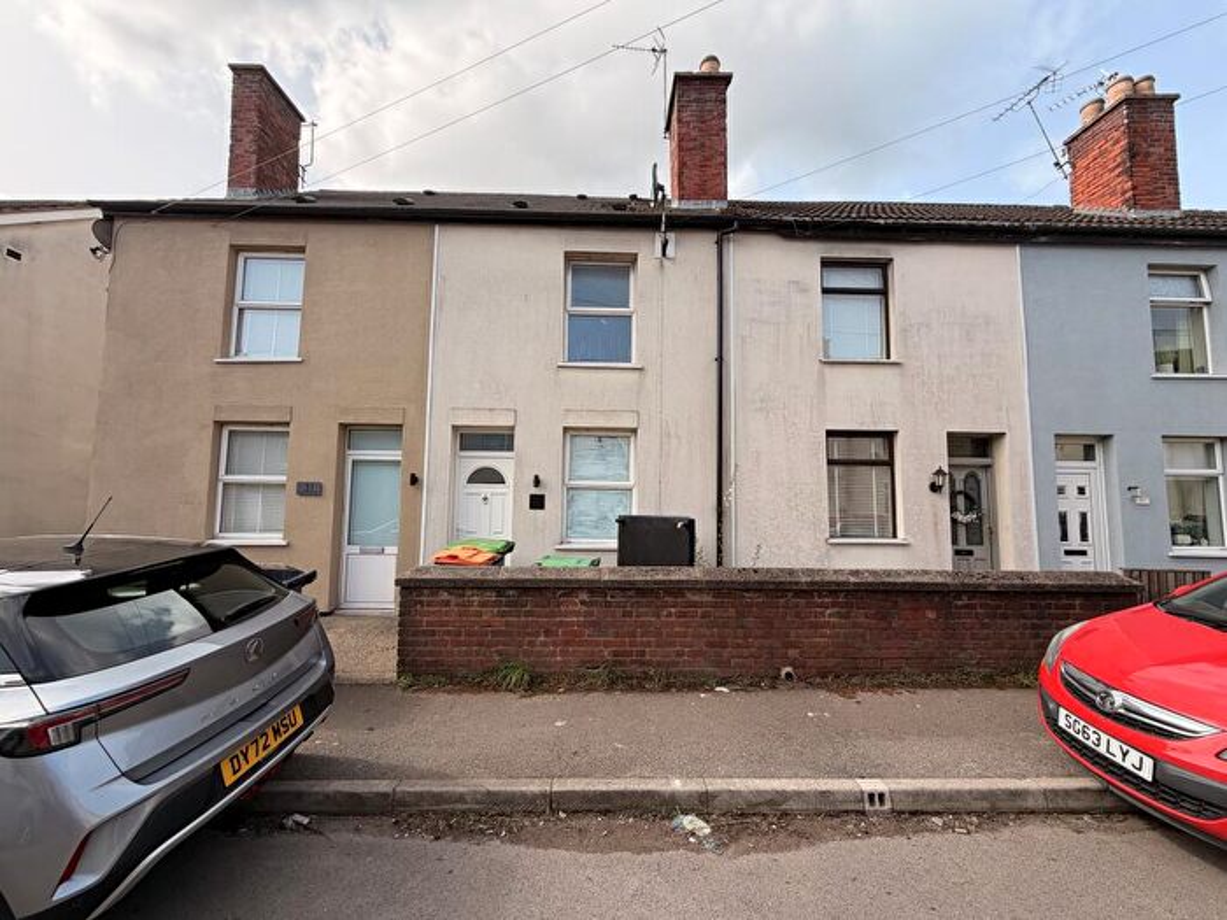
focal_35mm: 14
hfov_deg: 102.1
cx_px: 614
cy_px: 460
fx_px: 496
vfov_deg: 85.7
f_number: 2.2
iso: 40
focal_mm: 2.22
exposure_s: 1/672
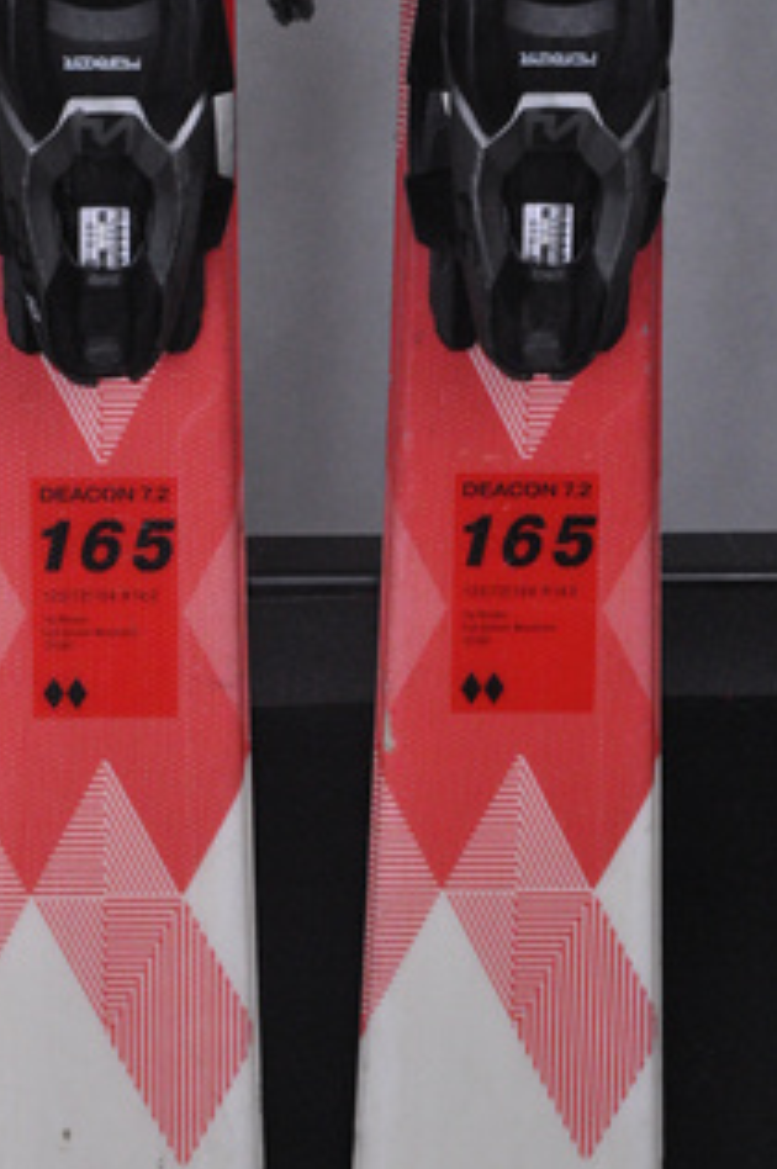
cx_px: 316
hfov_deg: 7.5
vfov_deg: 11.3
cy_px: 821
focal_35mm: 182
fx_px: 5895
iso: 3200
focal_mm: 85
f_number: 9.5
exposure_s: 1/125
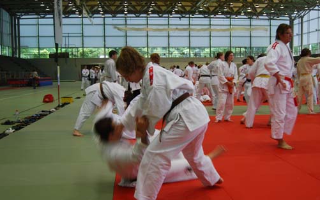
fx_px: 384
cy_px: 110
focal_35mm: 44
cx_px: 181
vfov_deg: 29.2
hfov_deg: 45.2
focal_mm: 24
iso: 200
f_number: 4
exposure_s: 1/40
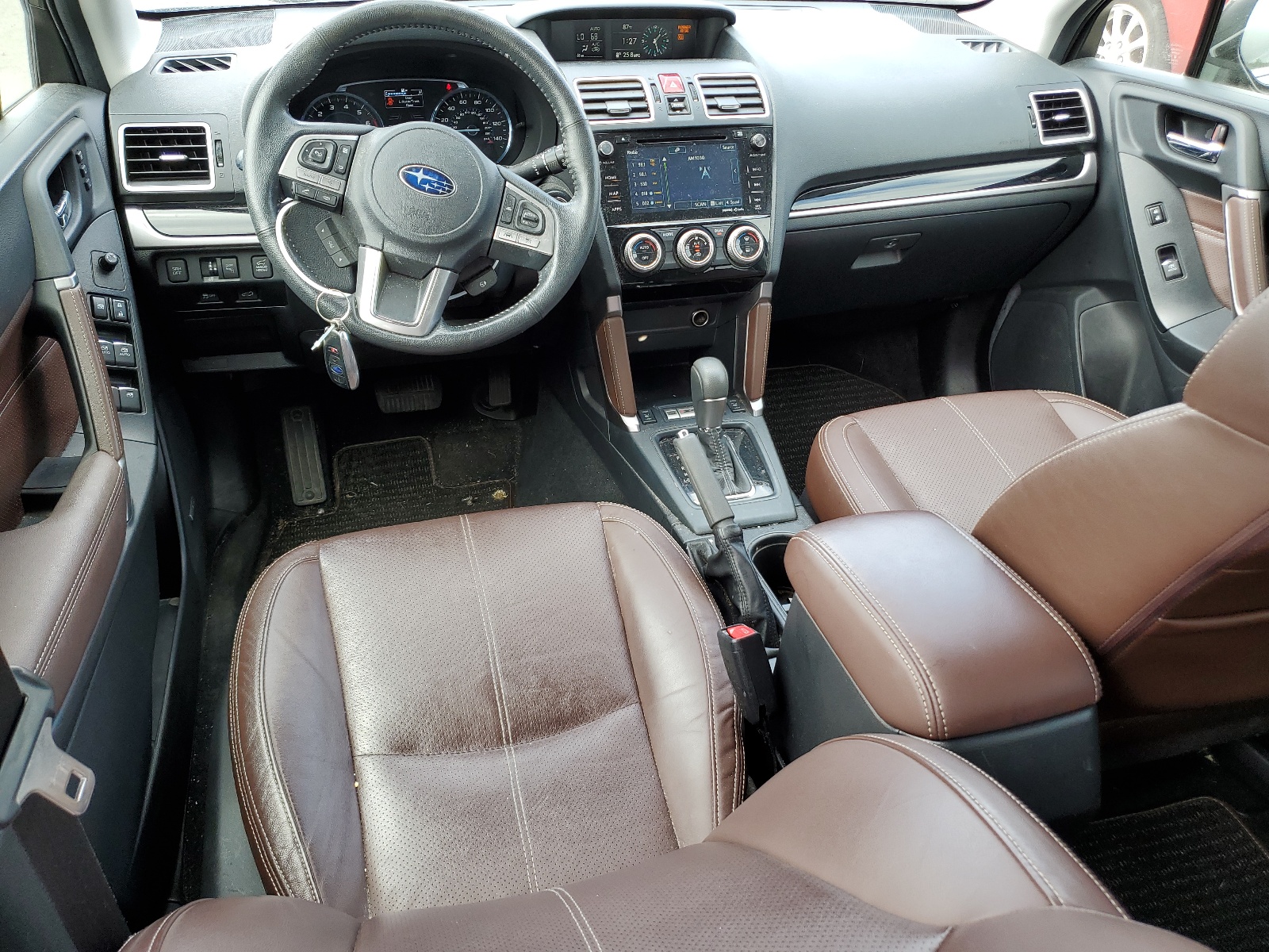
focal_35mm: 26
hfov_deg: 67.3
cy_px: 476
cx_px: 634
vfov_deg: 53.1
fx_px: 953
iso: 50
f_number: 1.5
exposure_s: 1/182
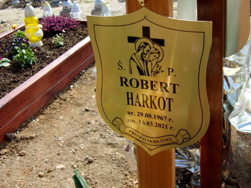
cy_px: 94
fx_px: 384
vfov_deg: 27.5
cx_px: 126
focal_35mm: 53
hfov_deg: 36.2
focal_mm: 9.4
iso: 80
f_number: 4.2
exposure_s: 1/350
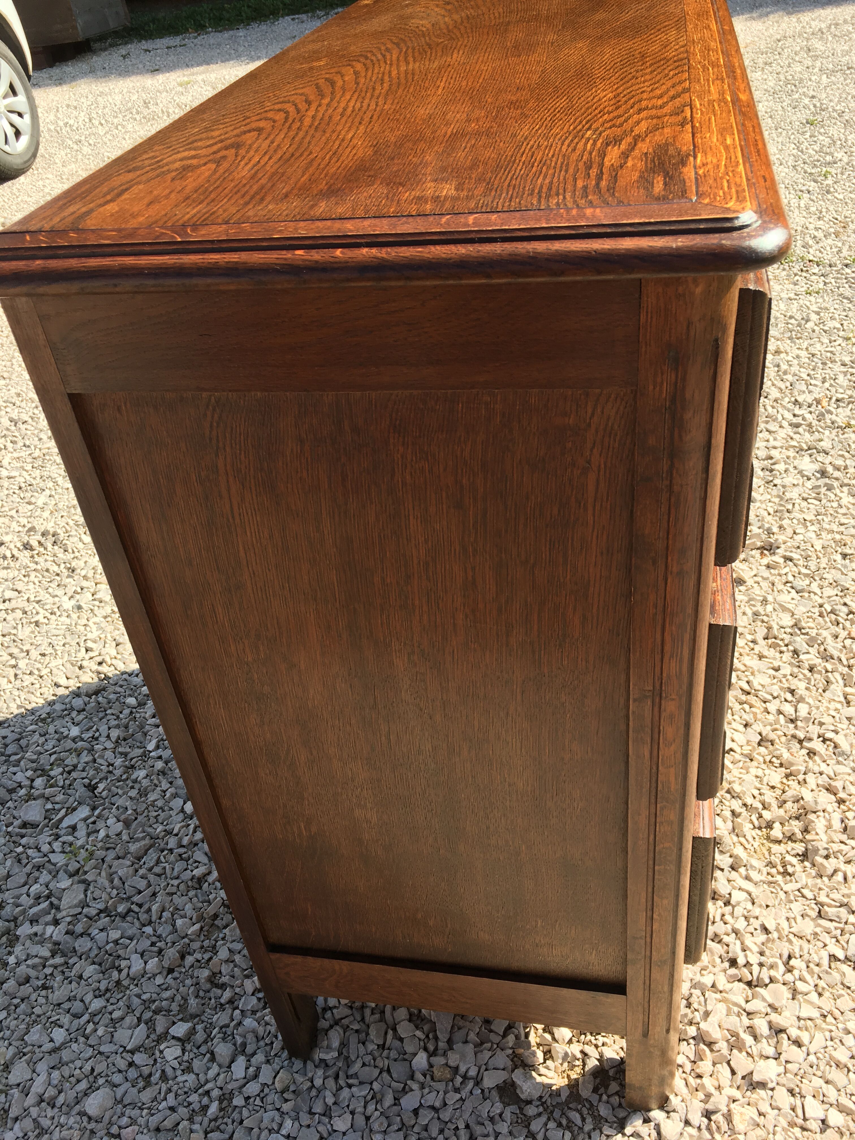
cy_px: 570
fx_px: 955
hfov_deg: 48.2
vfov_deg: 61.7
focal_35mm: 29
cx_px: 428
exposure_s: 1/578
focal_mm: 4.15
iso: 25
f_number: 2.2
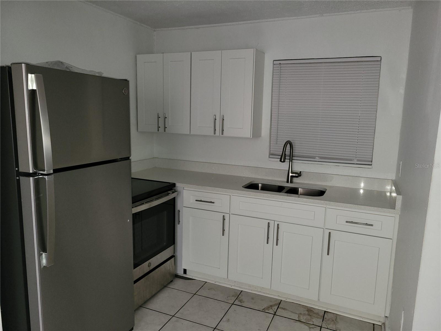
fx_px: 331
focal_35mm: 26
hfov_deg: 67.3
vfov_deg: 53.1
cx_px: 220
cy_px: 166
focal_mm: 5.4
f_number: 1.8
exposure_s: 1/24
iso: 125
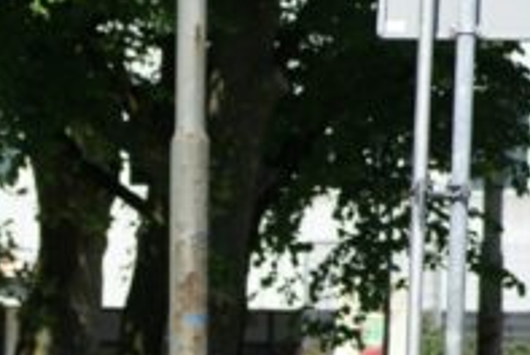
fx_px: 8095
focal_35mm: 549
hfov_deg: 3.7
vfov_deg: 2.5
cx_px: -269
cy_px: 511
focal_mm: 120
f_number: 7.1
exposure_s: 1/250
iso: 100
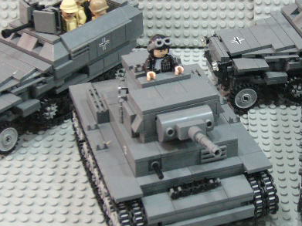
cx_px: 221
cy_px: 79
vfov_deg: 16.4
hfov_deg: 21.6
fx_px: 785
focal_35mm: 90
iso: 200
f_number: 3.5
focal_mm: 9.1
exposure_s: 1/8
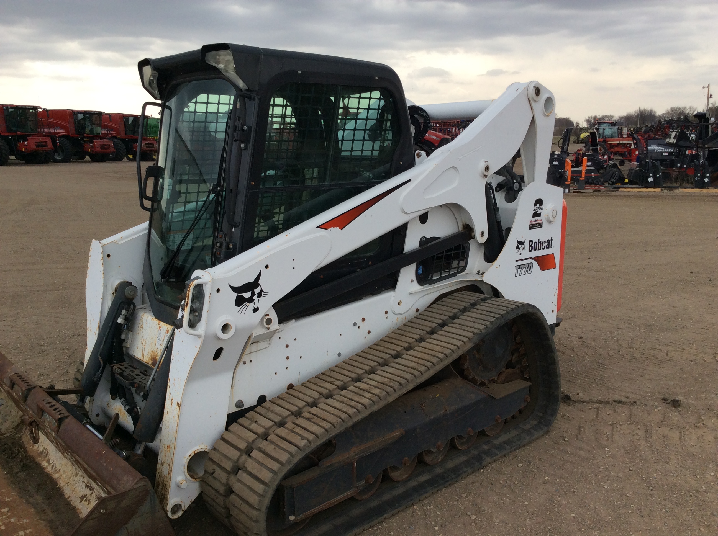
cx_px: 359
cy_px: 268
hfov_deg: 56.9
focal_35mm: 32
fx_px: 663
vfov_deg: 44.1
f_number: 2.4
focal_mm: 3.3
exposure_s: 1/534
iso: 32
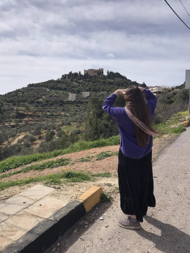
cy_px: 126
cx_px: 95
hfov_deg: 49.7
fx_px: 205
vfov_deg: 63.4
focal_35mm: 28
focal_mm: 3.99
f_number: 1.8
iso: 20
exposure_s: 1/3831
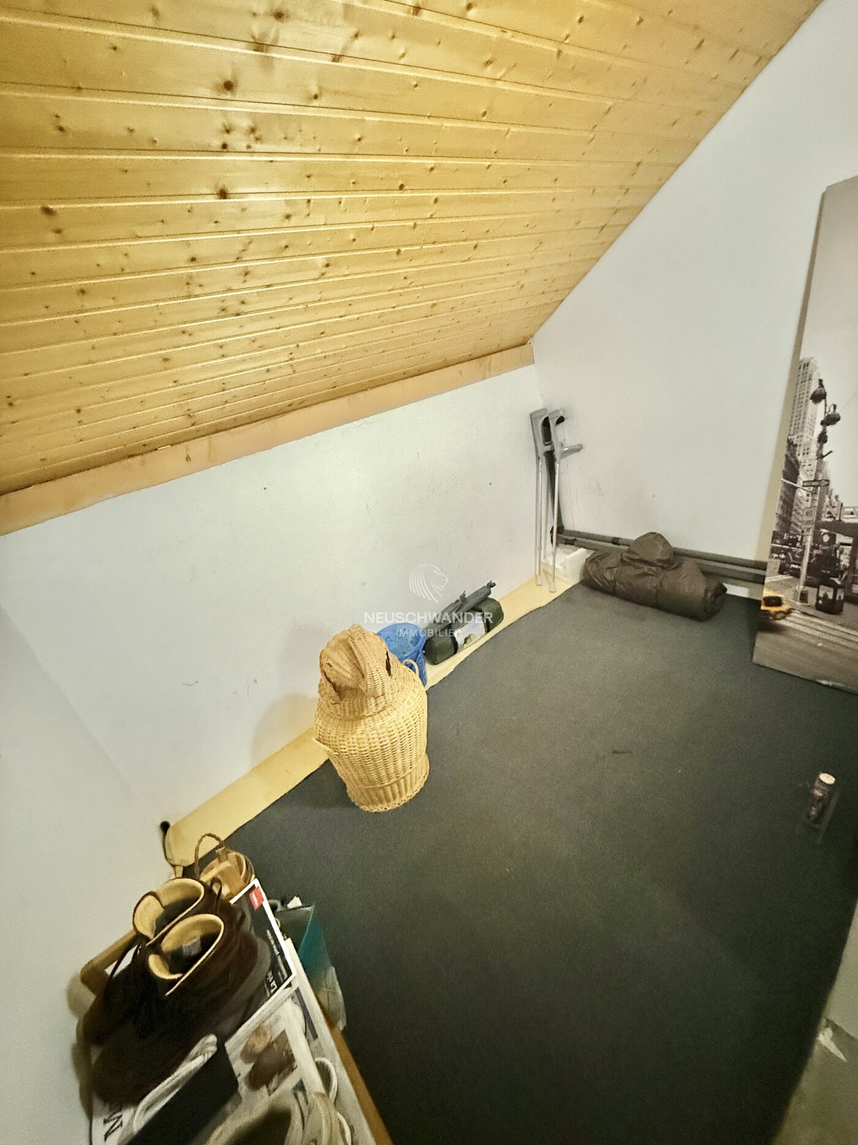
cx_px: 429
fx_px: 463
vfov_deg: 102.1
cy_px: 572
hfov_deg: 85.7
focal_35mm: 14
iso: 1250
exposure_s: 1/33
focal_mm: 2.22
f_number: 2.2
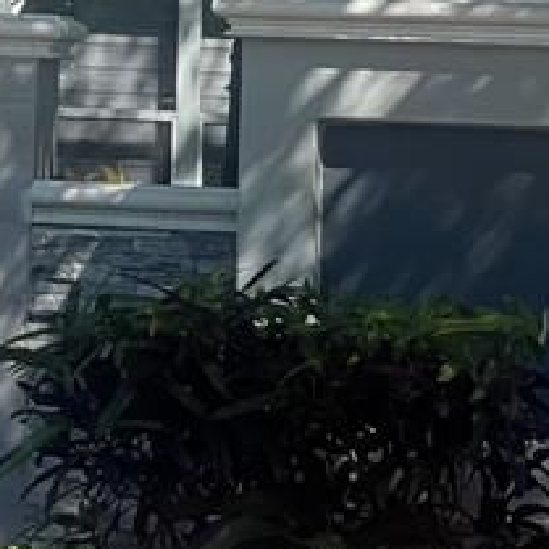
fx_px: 4970
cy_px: -84
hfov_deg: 6.1
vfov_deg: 6.3
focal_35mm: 277
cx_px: -746
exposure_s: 1/633
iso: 20
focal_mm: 7.5
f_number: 2.2
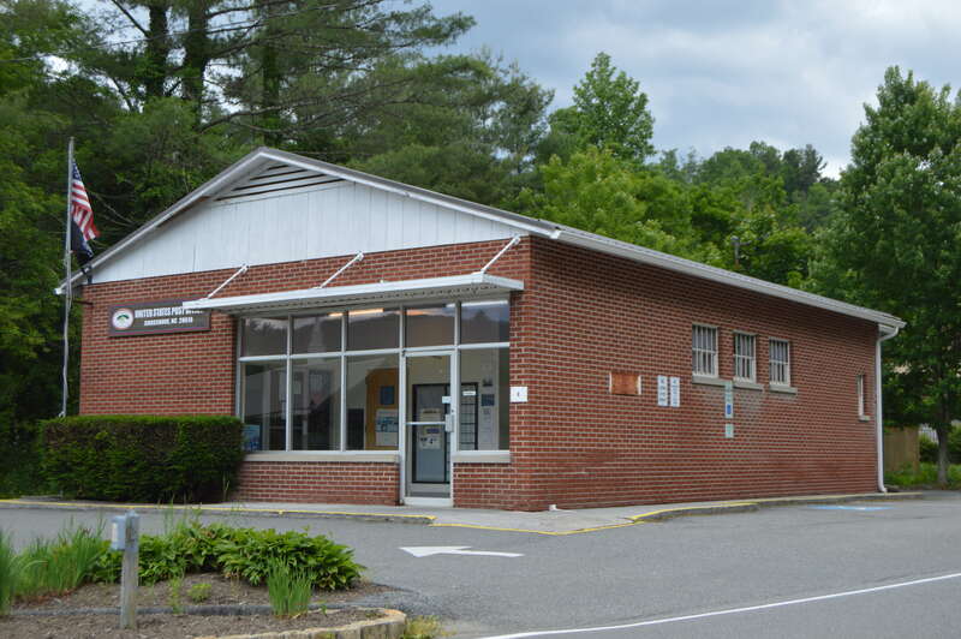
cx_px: 480
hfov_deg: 41.1
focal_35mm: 48
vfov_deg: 28.0
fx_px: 1280
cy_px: 320
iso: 100
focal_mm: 32
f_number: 7.1
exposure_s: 1/200
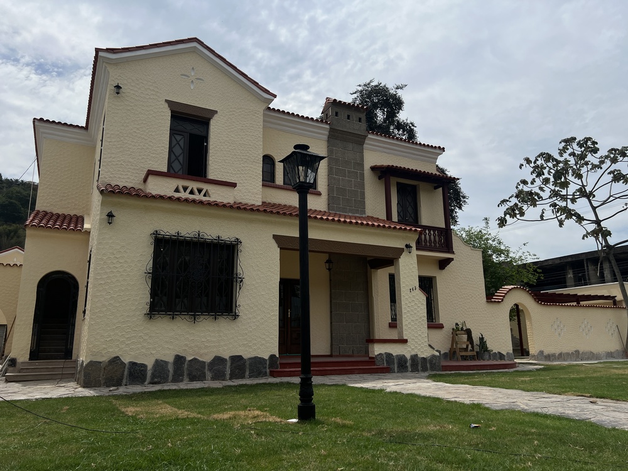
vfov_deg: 53.1
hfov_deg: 67.3
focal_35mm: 26
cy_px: 236
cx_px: 314
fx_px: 472
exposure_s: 1/10309
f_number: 1.5
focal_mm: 5.7
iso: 50
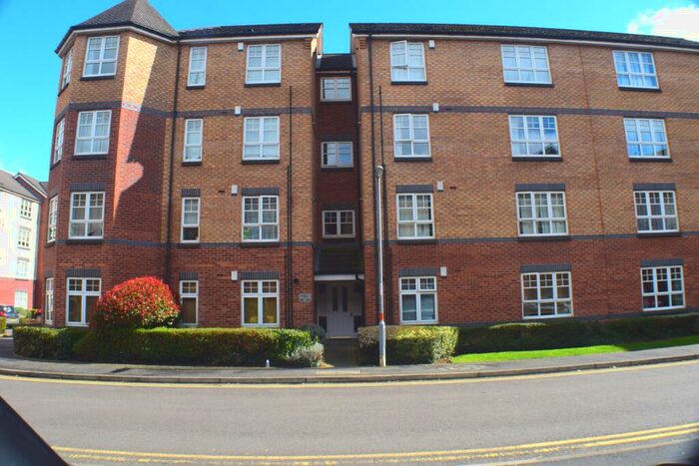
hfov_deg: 57.2
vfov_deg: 40.0
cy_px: 233
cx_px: 350
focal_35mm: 33
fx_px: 641
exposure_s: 1/320
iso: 400
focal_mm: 22
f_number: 10
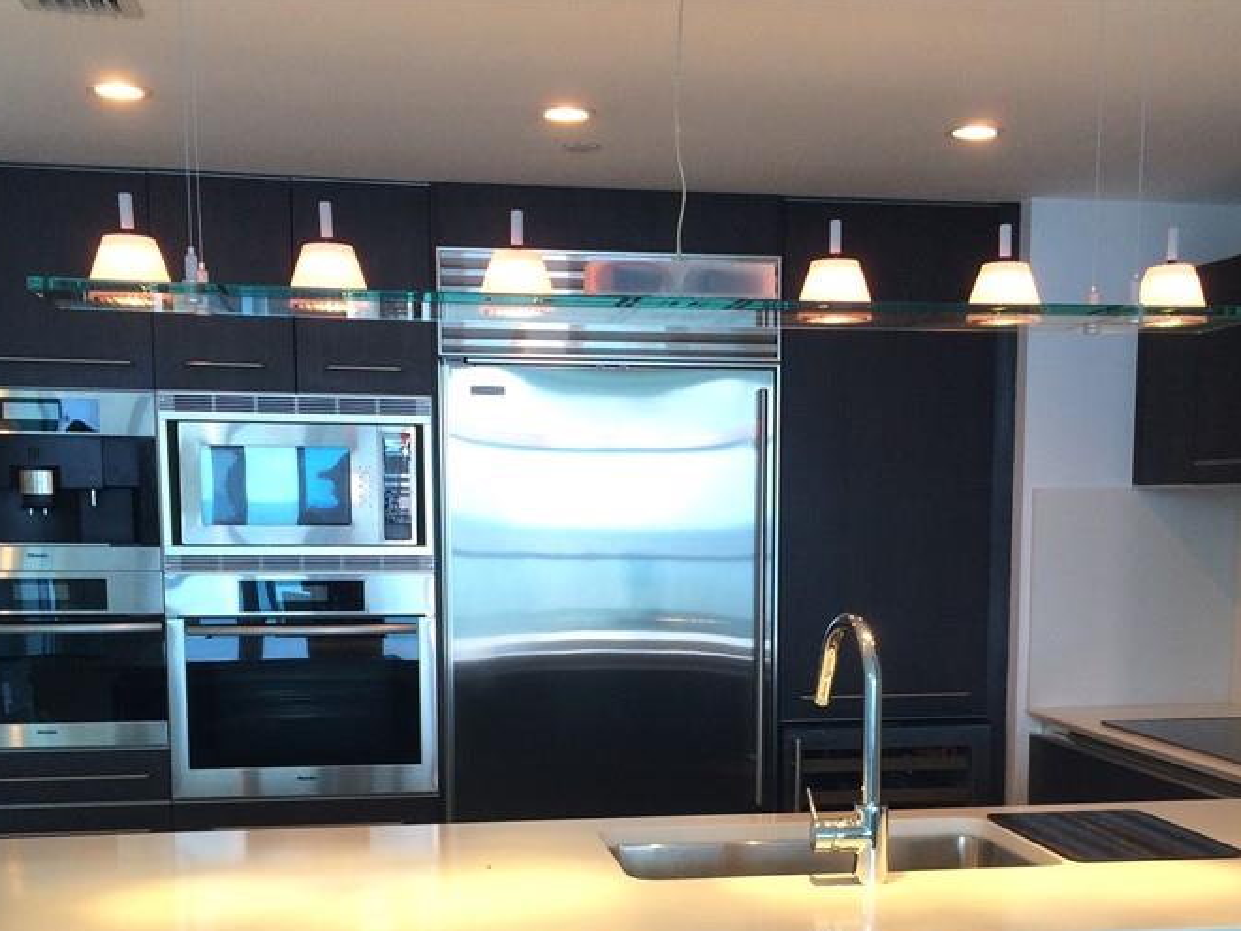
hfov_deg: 42.0
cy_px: 718
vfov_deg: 31.5
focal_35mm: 45
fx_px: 1613
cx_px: 671
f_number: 2.2
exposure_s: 1/60
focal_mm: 4.15
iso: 50
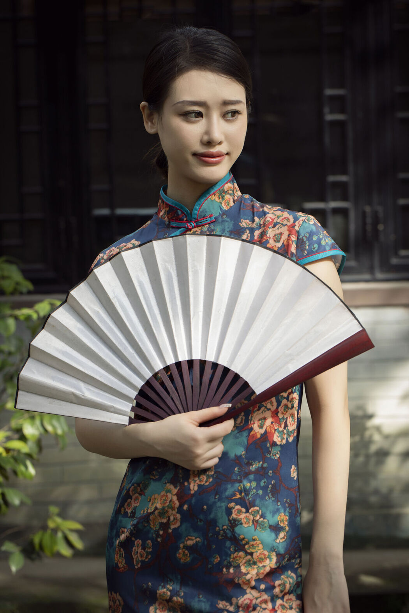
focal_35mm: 99
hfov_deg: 13.8
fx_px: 1687
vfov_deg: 20.6
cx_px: 204
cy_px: 306
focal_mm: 100
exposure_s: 1/160
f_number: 5.6
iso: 500
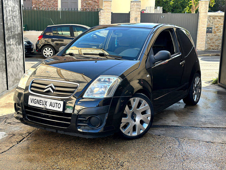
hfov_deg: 39.7
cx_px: 113
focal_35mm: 48
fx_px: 313
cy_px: 85
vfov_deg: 30.3
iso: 64
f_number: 1.78
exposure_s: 1/392
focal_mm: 6.86
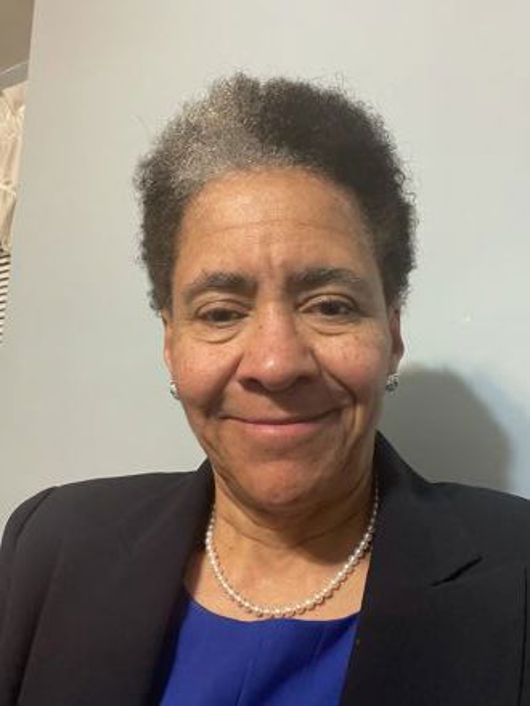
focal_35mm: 30
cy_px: 353
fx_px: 612
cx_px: 265
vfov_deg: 60.0
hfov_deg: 46.8
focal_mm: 2.71
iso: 500
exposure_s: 1/30
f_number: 2.2
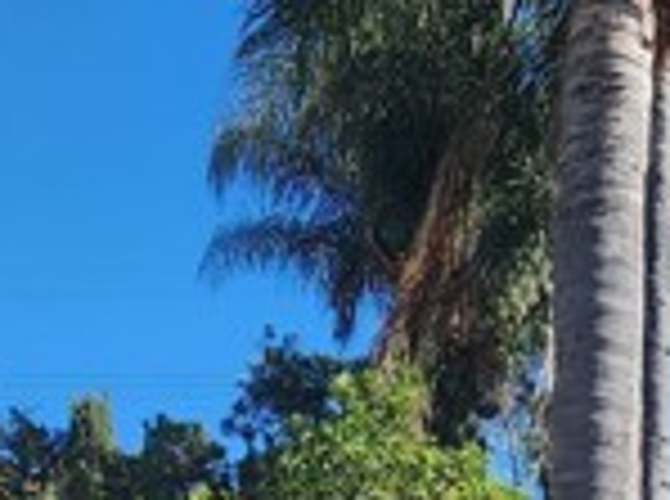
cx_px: 553
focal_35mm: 56
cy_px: 860
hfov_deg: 33.3
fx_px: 1081
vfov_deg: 20.1
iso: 50
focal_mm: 2.2
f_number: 2.2
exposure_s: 1/1361
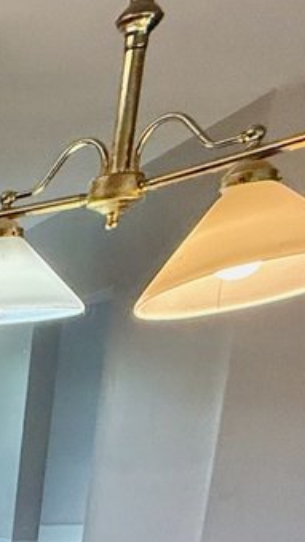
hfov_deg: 13.5
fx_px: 976
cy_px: 751
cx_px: -408
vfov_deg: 25.5
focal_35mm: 68
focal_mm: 2.22
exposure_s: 1/120
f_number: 2.2
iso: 250
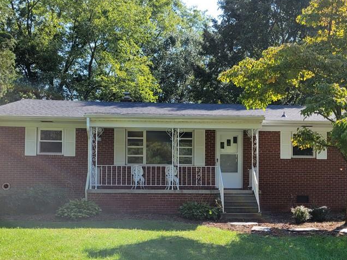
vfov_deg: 33.9
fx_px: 421
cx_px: 210
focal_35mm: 42
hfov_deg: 44.6
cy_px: 178
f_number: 1.8
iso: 40
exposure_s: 1/947
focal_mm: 5.4
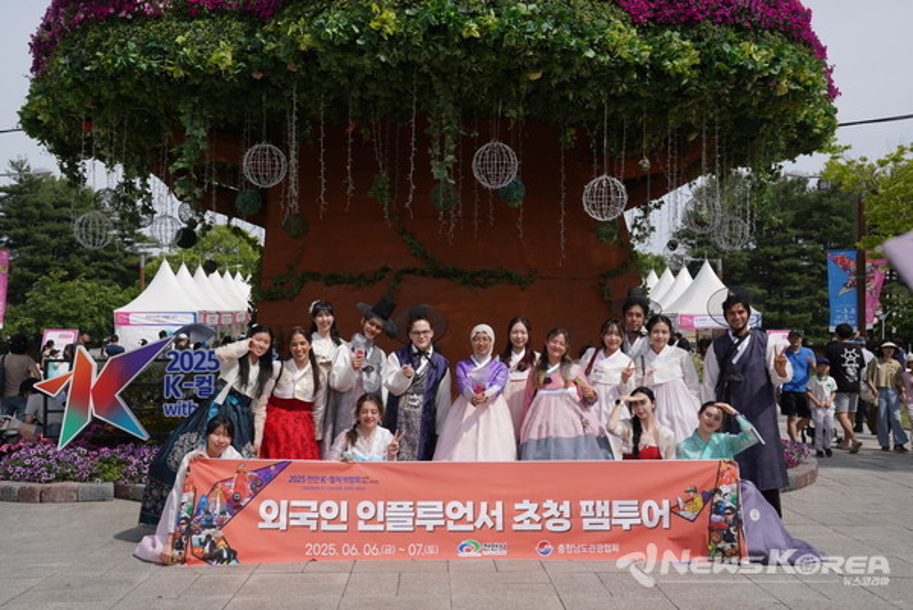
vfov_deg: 34.3
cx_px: 456
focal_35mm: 39
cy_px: 305
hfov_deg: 49.5
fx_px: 990
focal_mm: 39
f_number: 8
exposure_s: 1/500
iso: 160
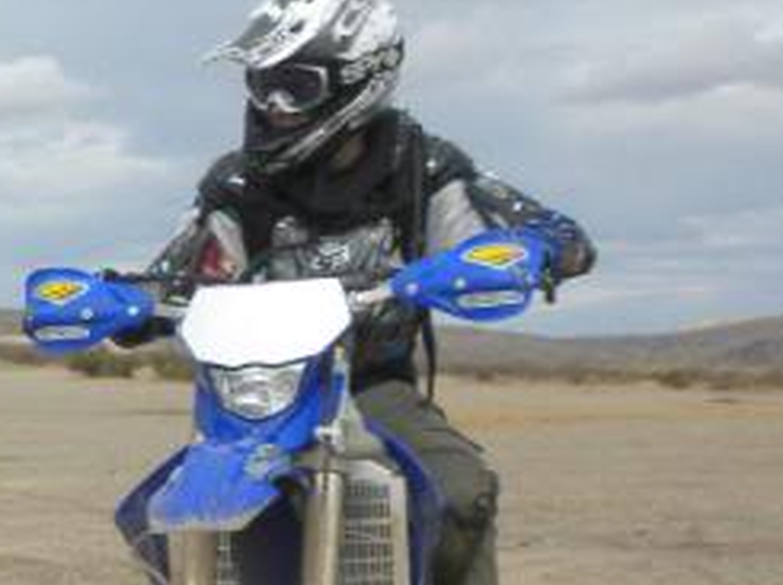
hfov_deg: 15.2
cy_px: 483
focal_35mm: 121
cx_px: -345
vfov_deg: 12.2
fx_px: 2733
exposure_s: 1/132
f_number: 10
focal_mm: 6.6
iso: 90
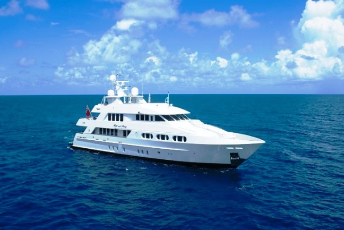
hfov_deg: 53.1
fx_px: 344
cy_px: 115
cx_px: 172
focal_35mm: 36
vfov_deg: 36.9
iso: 100
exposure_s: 1/320
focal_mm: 24
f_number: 10
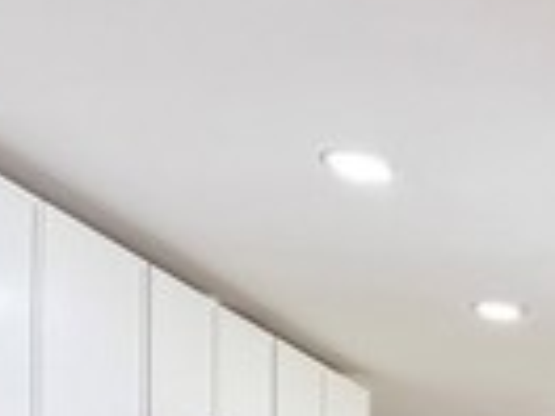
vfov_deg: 18.4
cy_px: 672
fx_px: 1090
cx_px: 879
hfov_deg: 22.3
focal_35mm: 68
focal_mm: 2.22
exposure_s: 1/120
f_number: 2.2
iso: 50
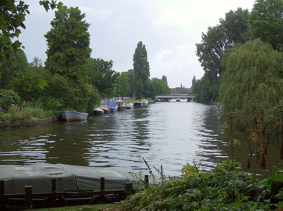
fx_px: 457
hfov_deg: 34.4
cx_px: 142
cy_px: 106
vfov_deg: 26.0
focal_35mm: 56
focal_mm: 9.3
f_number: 5.6
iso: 100
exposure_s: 1/242
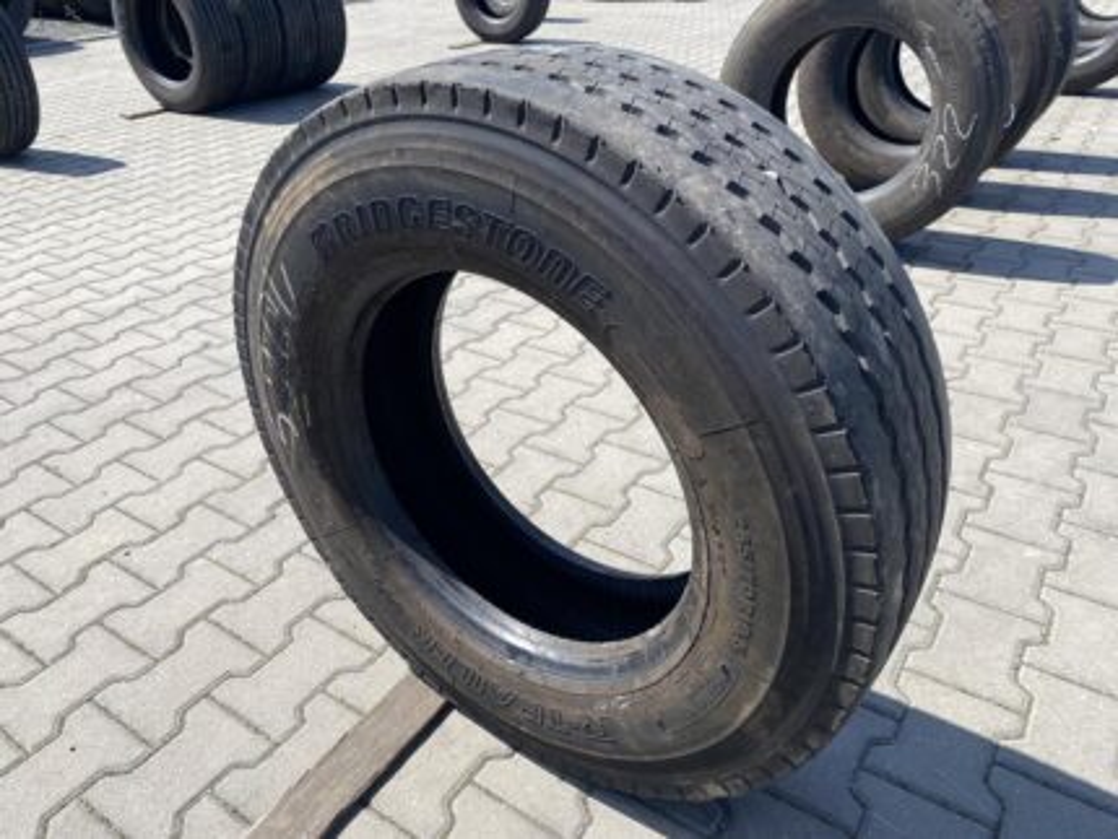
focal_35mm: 26
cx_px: 559
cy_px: 420
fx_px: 840
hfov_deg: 67.3
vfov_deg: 53.1
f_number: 1.8
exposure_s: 1/1464
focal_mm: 4.25
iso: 32
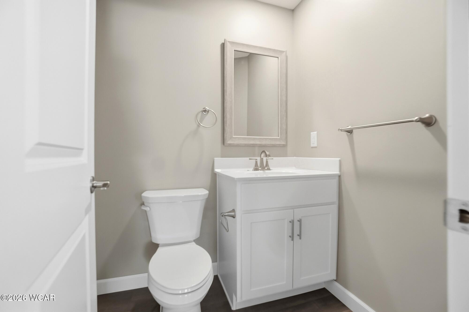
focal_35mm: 15
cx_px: 234
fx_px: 195
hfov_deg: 100.4
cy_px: 156
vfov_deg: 77.3
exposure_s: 1/90
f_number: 5.6
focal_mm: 10
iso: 125
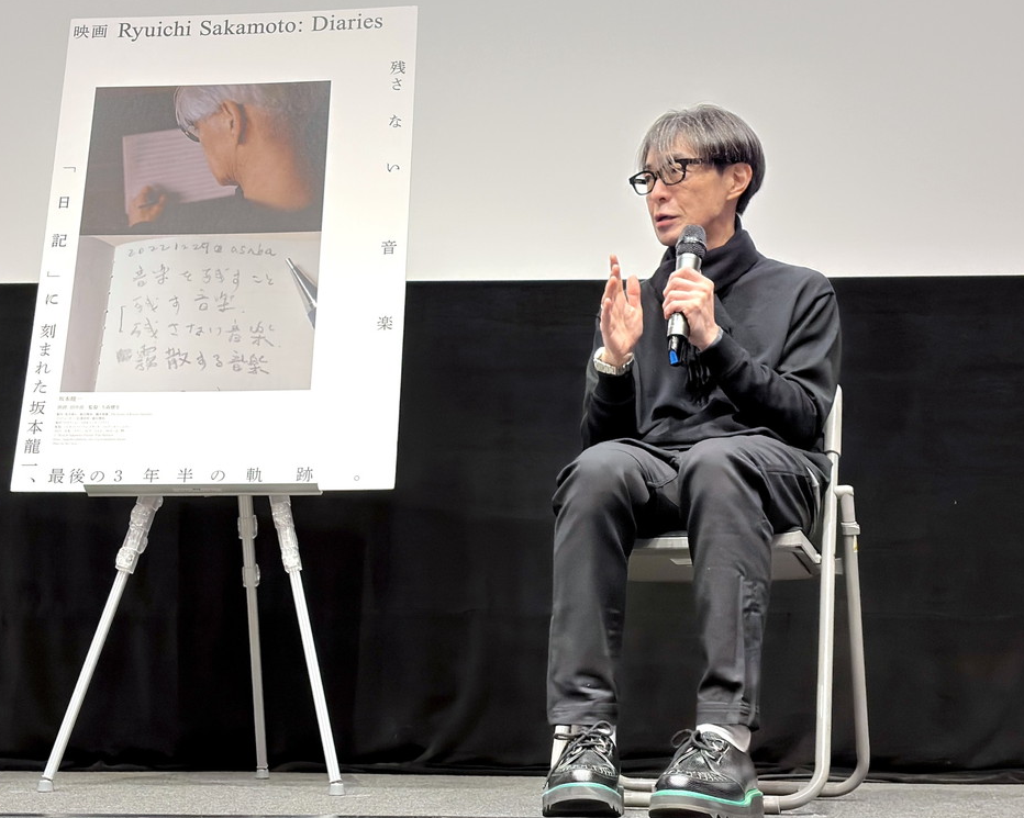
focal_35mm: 44
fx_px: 1333
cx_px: 498
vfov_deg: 34.1
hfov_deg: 42.0
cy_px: 408
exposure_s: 1/33
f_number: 1.6
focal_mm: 5.96
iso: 200
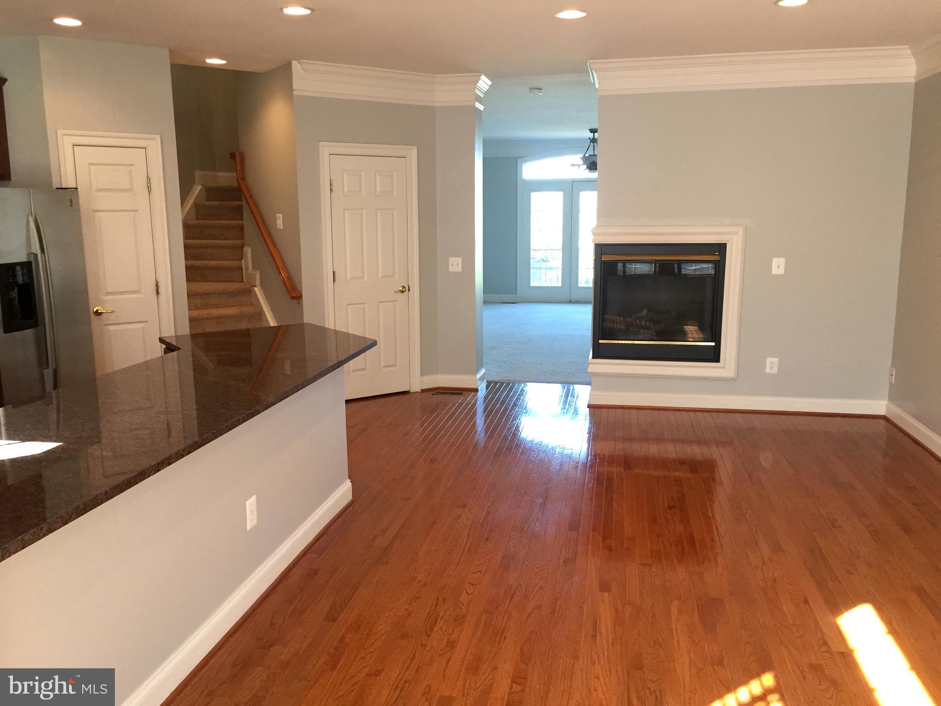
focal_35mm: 29
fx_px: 788
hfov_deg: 61.7
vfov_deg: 48.2
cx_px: 470
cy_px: 353
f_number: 2.2
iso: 50
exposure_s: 1/30
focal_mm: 4.15
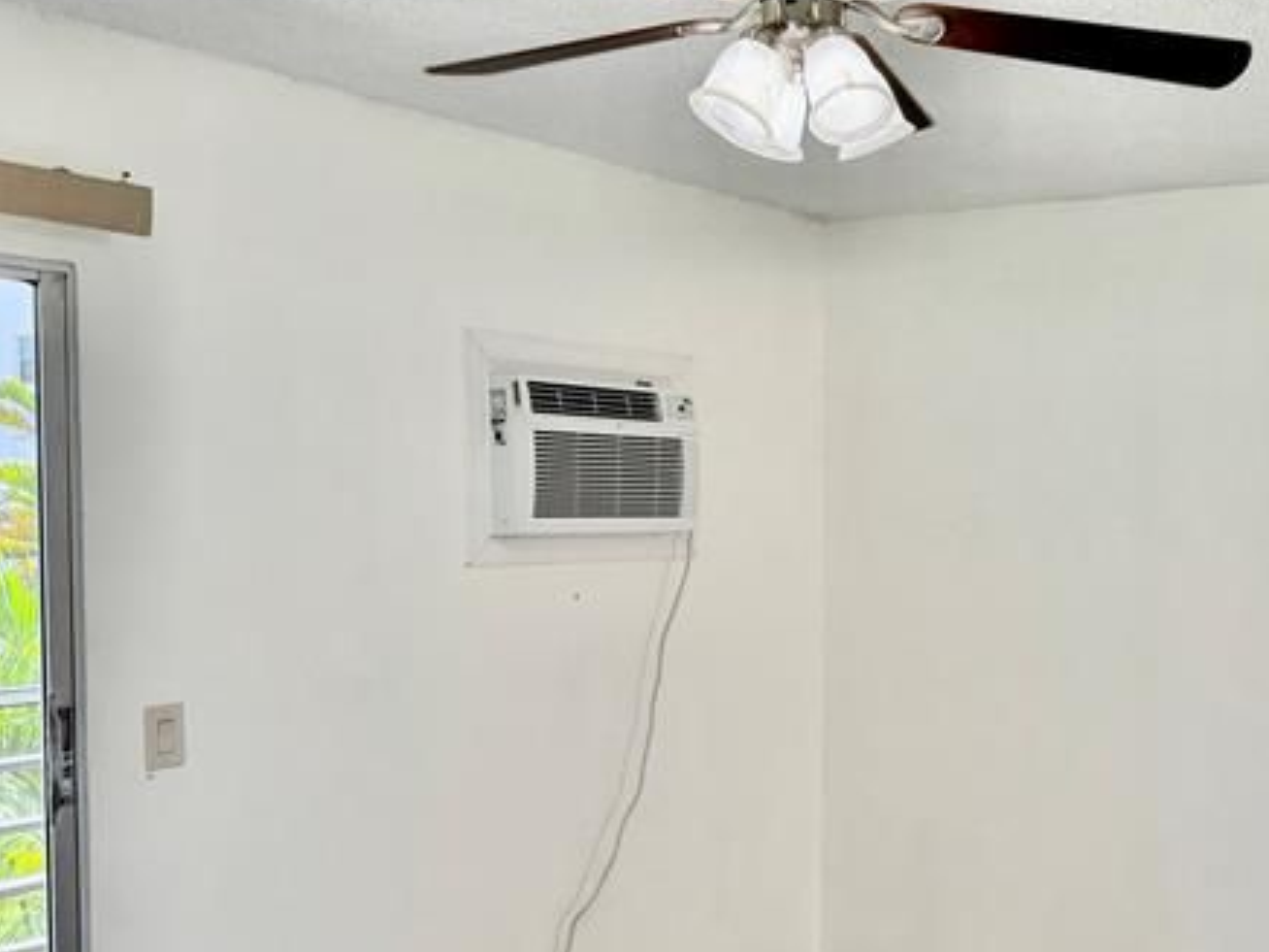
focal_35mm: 44
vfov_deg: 32.7
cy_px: 597
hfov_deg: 40.6
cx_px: 1065
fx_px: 1613
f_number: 1.78
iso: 64
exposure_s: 1/120
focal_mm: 6.76
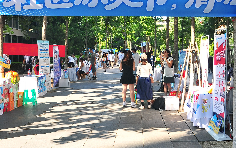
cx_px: 135
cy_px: 56
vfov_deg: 25.8
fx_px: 321
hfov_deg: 40.2
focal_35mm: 50
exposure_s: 1/160
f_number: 5.6
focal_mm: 17
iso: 200
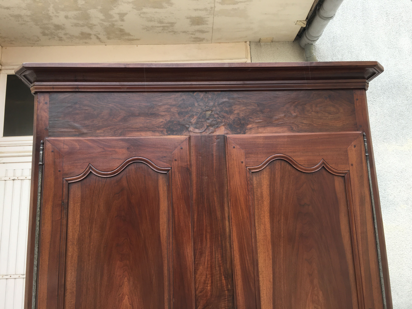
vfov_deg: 48.2
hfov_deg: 61.7
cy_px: 154
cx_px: 206
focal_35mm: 29
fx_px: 345
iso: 32
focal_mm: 4.15
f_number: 2.2
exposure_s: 1/100
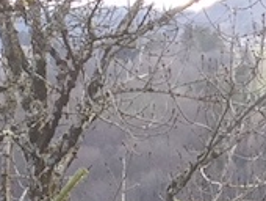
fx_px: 1485
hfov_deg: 9.6
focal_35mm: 193
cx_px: 530
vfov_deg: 7.0
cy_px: 561
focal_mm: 4.15
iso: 32
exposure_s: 1/117
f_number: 2.2
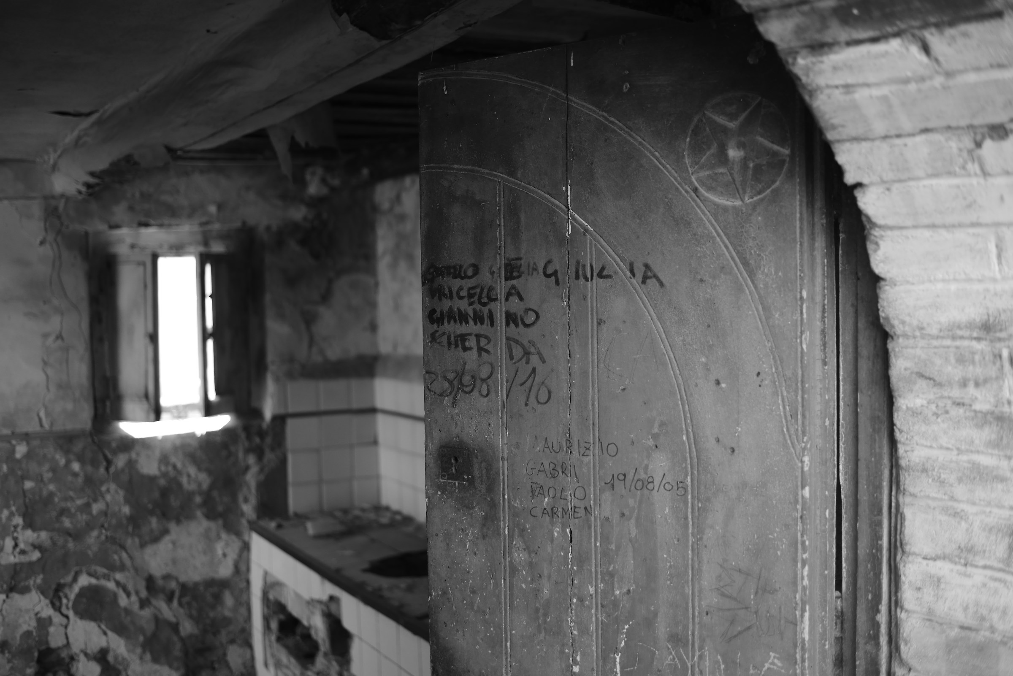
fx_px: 985
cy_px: 338
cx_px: 506
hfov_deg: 54.4
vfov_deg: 37.9
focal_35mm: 35
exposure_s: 1/400
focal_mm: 35
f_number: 2.8
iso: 400
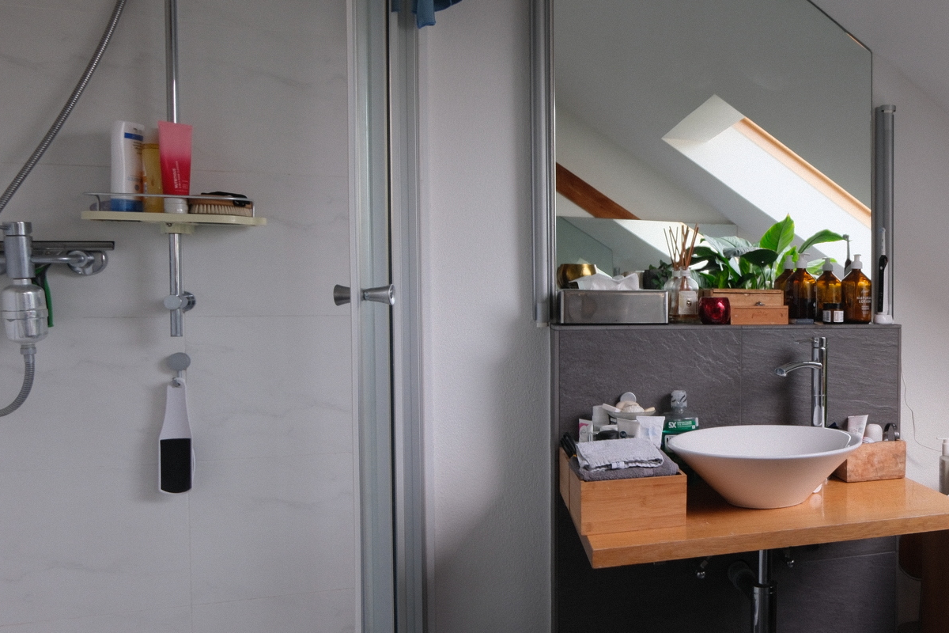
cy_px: 318
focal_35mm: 32
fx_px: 843
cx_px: 864
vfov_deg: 41.1
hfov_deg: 51.4
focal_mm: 10
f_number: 4
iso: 200
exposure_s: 1/15
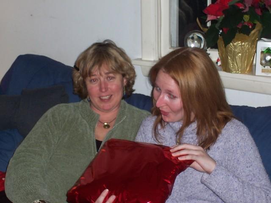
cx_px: 136
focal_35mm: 89
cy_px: 102
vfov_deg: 16.6
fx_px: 697
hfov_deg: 22.0
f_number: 4.1
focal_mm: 13.5
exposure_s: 1/90
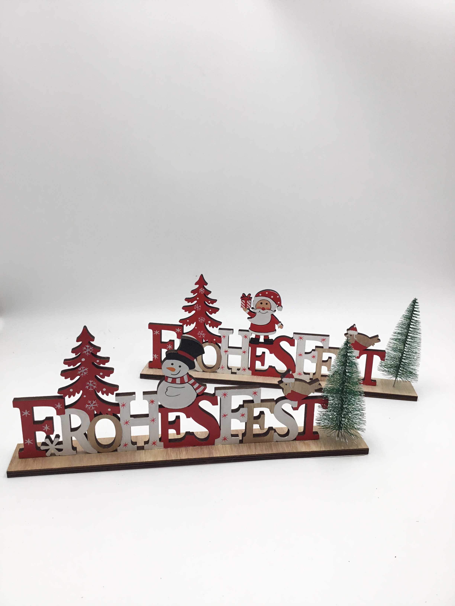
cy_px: 303
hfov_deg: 45.4
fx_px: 543
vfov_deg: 58.4
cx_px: 228
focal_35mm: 31
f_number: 2.4
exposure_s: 1/157
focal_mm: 3.3
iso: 25
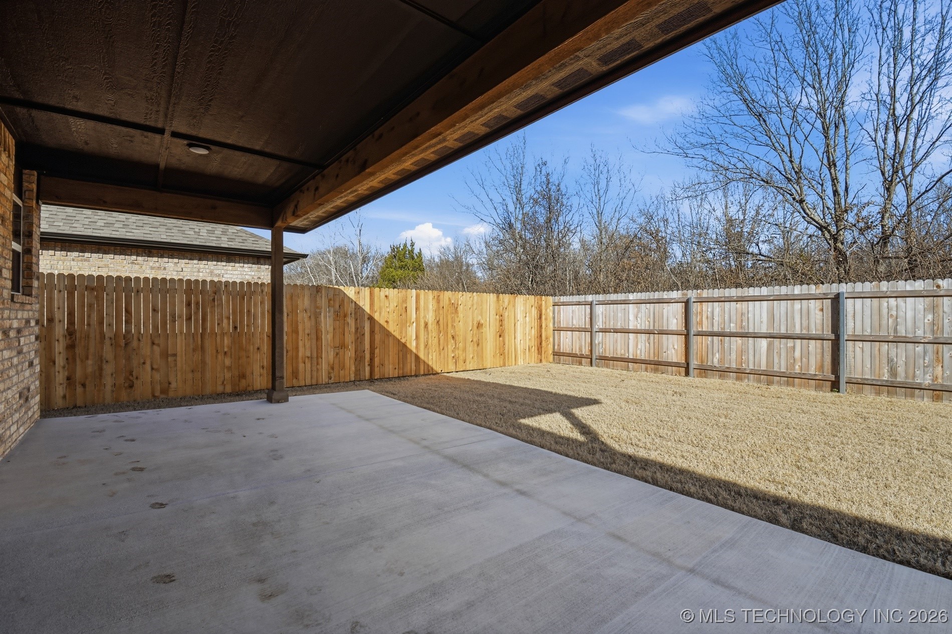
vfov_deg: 77.3
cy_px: 317
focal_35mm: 15
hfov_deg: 100.4
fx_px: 397
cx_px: 476
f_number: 9
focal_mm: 10
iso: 250
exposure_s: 1/2500
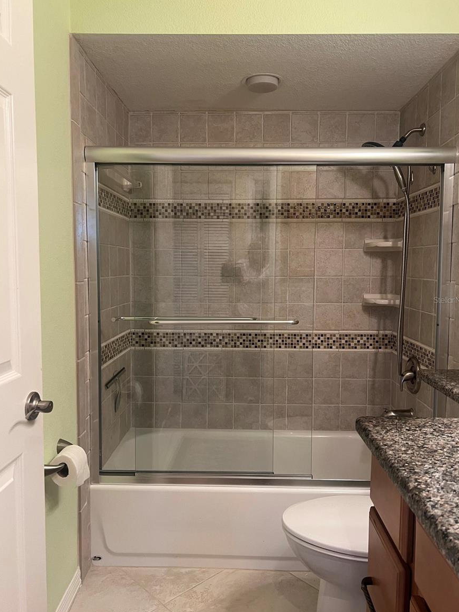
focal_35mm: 27
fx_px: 477
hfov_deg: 51.4
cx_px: 233
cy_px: 300
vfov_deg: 65.3
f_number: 1.5
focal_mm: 5.7
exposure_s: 1/60
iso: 125
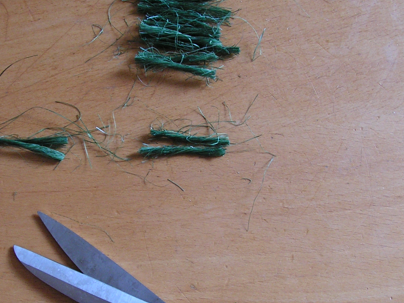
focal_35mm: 62
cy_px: 196
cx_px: 162
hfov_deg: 31.1
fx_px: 724
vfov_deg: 23.6
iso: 125
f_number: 3.2
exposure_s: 1/40
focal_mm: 6
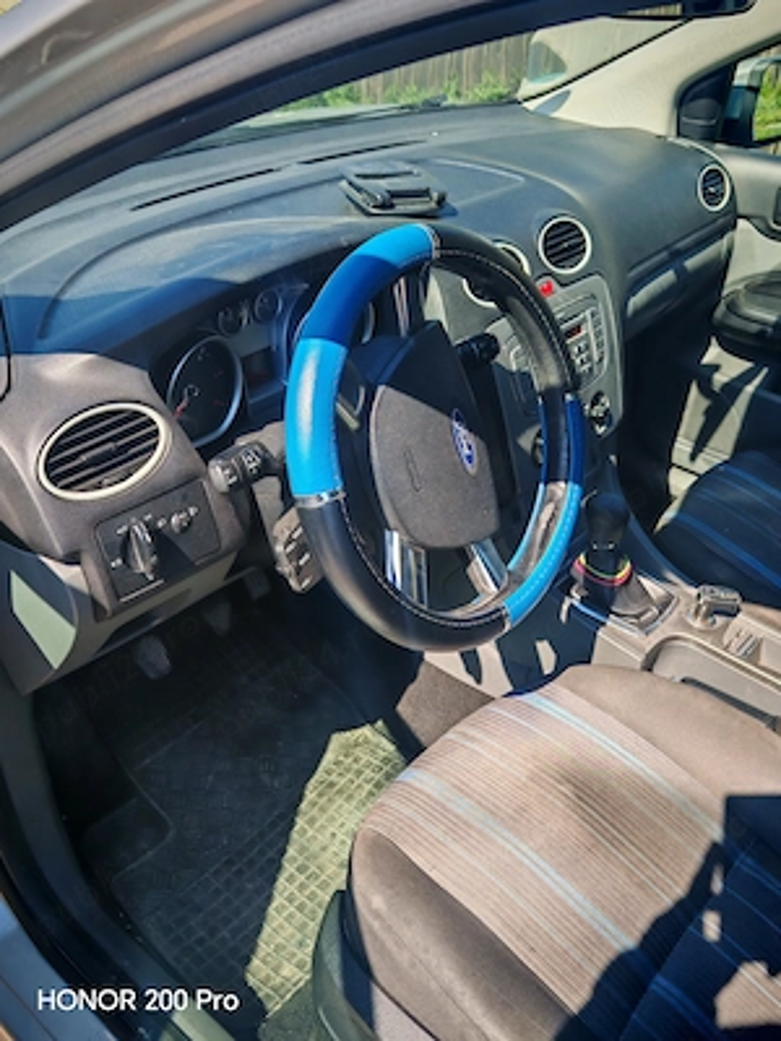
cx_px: 390
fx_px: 933
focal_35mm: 31
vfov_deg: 58.4
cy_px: 520
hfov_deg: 45.4
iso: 50
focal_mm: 6.67
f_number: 1.9
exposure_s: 1/510
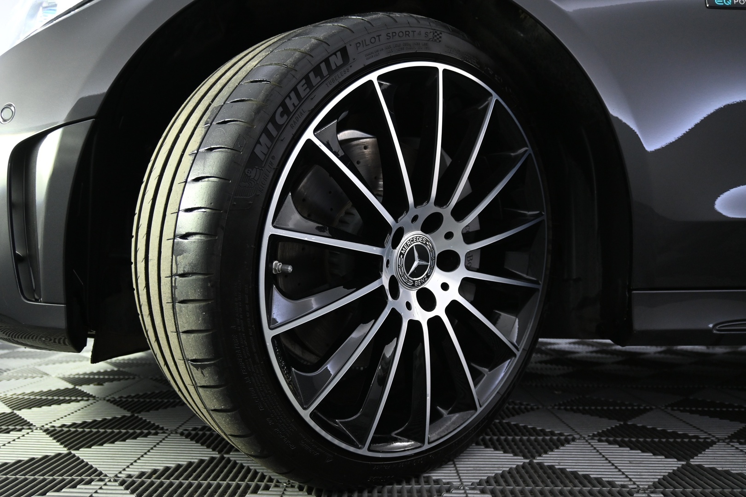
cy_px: 248
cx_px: 373
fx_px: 606
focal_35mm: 29
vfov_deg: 44.6
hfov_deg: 63.2
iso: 1100
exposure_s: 1/30
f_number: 3.8
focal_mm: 19.5
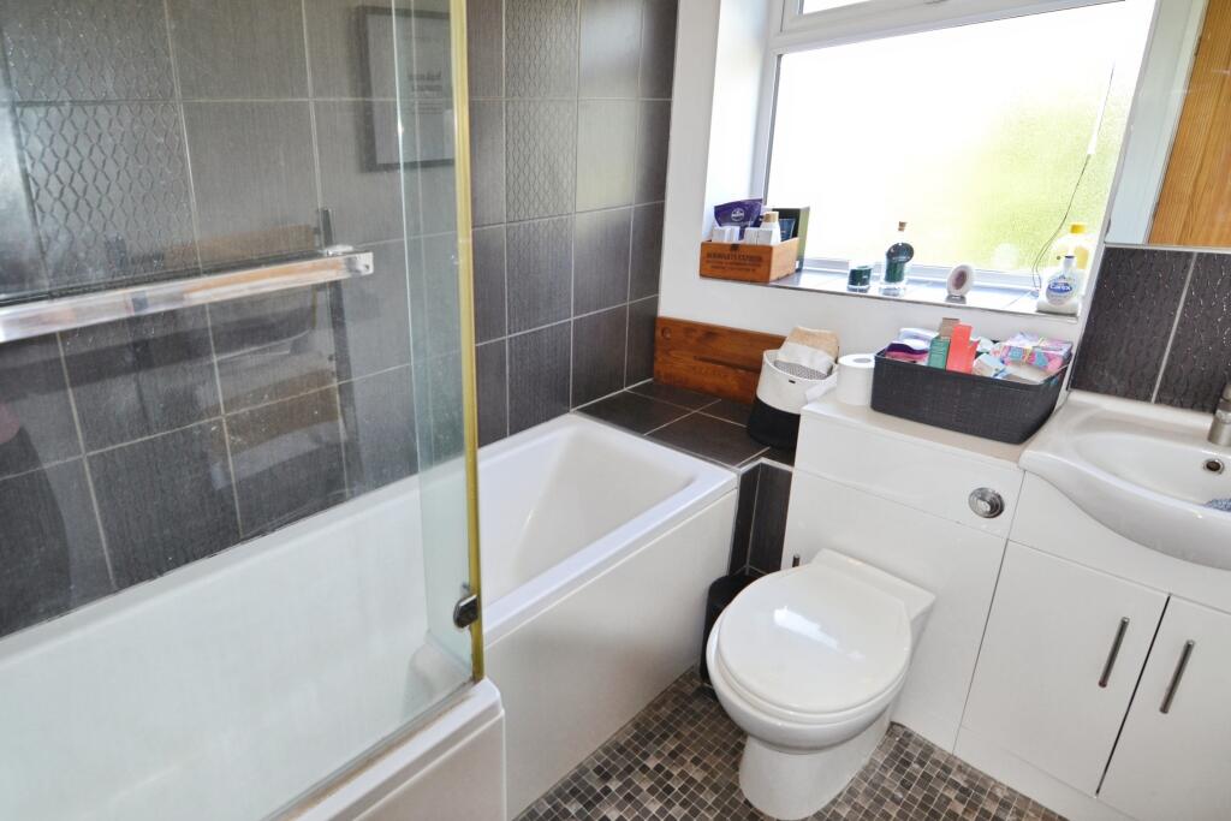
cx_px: 616
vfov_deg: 72.1
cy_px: 410
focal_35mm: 16
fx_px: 564
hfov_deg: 95.0
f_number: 4
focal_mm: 11
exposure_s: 1/80
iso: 400
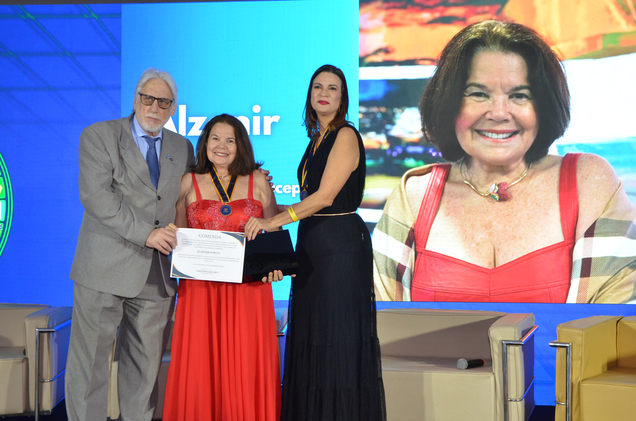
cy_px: 210
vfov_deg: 26.4
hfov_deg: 39.0
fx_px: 899
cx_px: 318
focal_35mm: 51
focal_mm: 34
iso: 1250
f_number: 8
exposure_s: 1/60
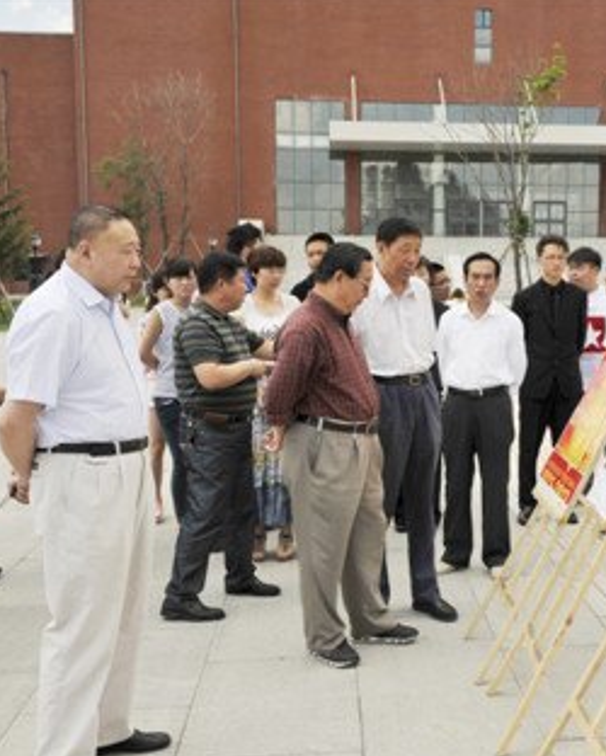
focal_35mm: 48
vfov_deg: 38.8
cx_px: 444
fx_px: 1075
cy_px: 393
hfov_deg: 31.0
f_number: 11
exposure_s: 1/320
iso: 200
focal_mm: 32
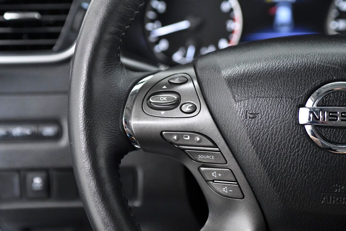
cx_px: 173
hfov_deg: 28.1
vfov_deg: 18.9
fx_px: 692
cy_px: 116
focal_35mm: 72
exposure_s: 1/320
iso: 2500
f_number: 3.5
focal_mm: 48
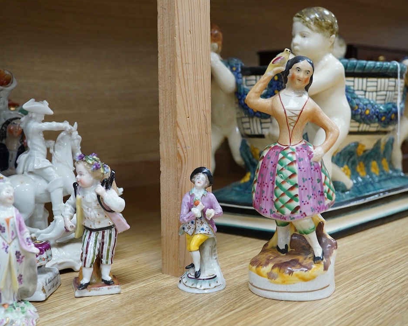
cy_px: 163
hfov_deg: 36.6
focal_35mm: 51
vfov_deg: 29.7
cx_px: 168
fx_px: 616
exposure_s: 1/200
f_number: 8
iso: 2500
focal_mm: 30
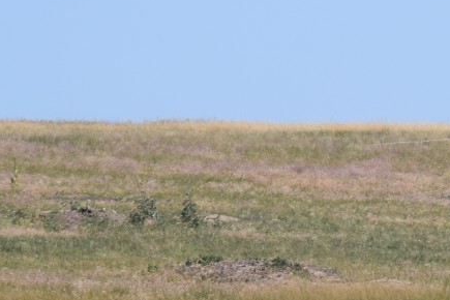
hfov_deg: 2.2
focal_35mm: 931
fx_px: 11637
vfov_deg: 1.5
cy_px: 218
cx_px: 664
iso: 280
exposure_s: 1/500
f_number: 11
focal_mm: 200
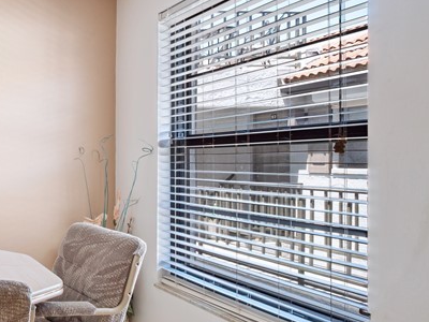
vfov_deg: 35.1
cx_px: -110
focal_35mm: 41
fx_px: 508
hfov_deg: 34.4
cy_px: 169
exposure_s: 1/5
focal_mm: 8
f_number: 7.1
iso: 200
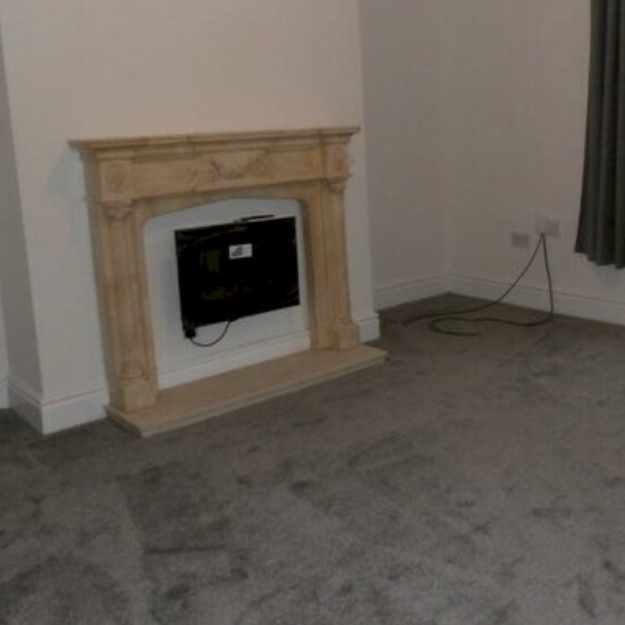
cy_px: 245
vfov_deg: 42.6
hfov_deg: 42.1
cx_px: 428
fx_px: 797
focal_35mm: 39
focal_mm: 4.3
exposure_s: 1/15
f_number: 4.1
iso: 400
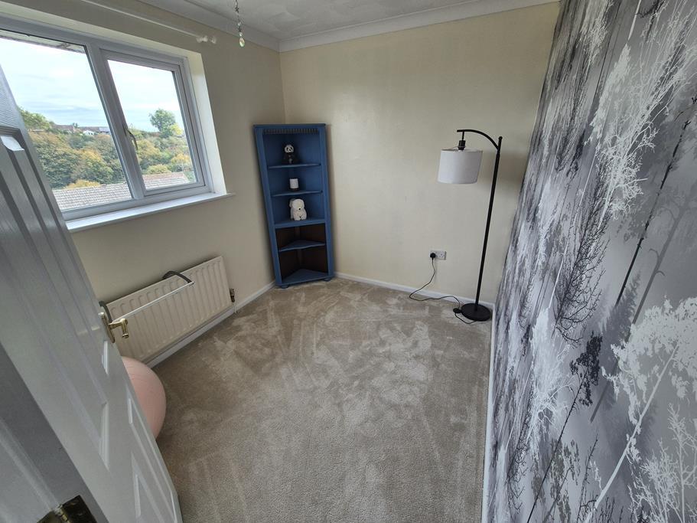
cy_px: 262
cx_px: 348
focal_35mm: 13
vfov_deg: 89.9
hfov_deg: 106.2
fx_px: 262
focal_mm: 2.2
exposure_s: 1/100
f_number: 2.2
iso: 80
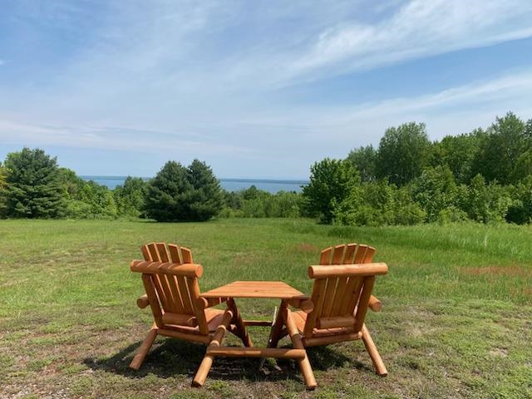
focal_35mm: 26
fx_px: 400
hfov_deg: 67.3
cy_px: 200
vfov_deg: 53.1
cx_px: 266
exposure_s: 1/3610
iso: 32
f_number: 1.8
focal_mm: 4.25
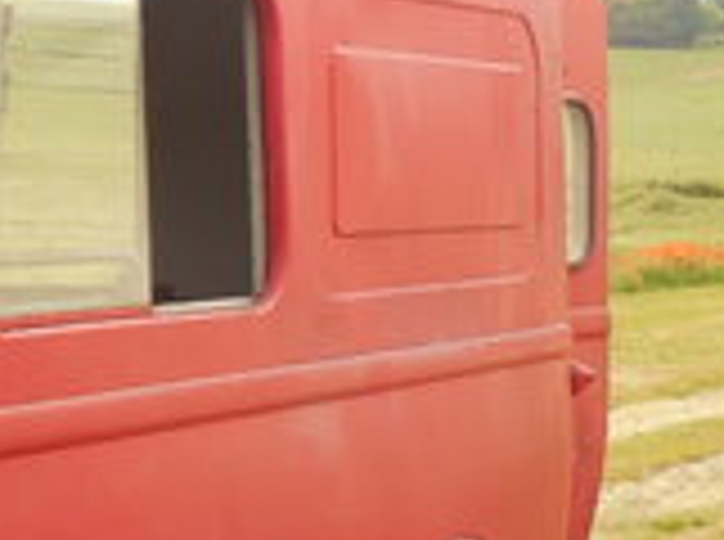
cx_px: -661
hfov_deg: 15.1
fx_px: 2275
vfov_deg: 13.3
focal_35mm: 109
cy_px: 574
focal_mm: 4.5
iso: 125
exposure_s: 1/400
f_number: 3.1
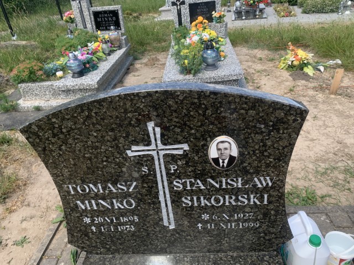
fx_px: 266
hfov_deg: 67.3
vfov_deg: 53.1
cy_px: 132
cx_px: 177
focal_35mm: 26
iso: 25
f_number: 1.8
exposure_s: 1/732
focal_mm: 4.25
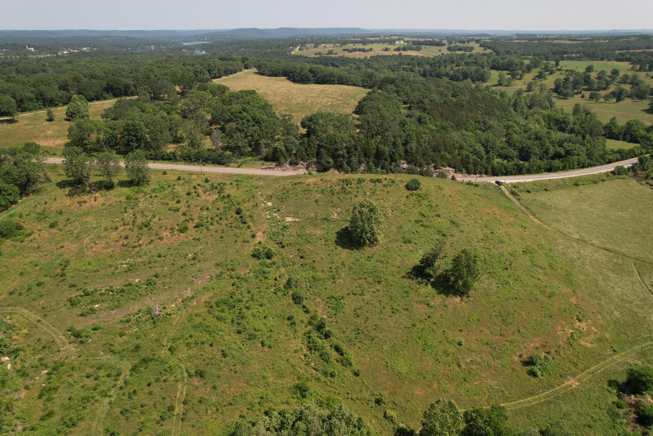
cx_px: 326
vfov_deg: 57.2
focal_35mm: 22
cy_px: 218
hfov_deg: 78.6
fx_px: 399
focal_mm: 8.38
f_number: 2.8
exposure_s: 1/180
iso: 100
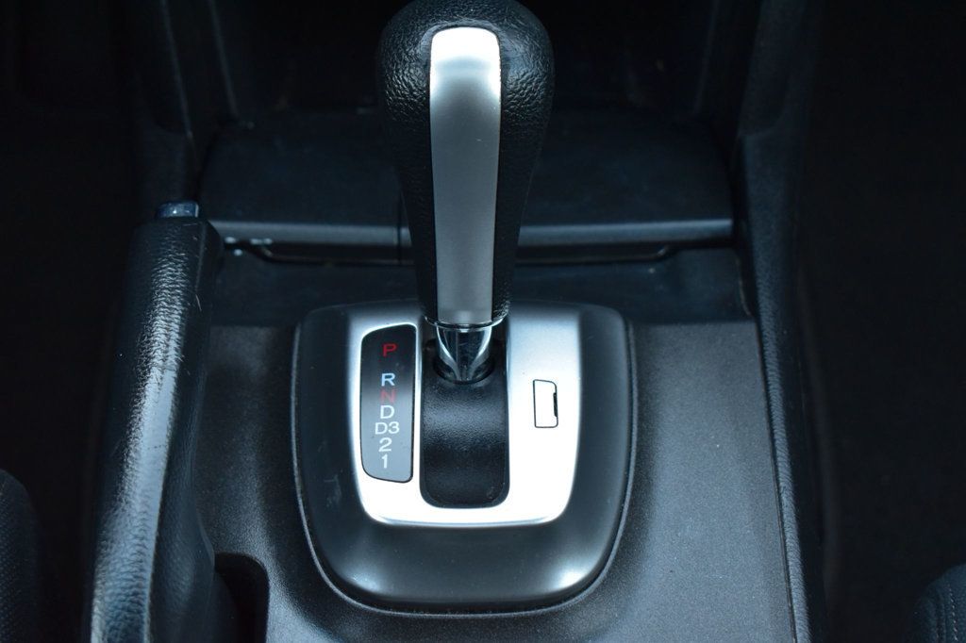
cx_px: 483
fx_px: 1931
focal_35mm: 72
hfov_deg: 28.1
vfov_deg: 18.9
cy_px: 322
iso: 1600
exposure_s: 1/15
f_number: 5.3
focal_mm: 48
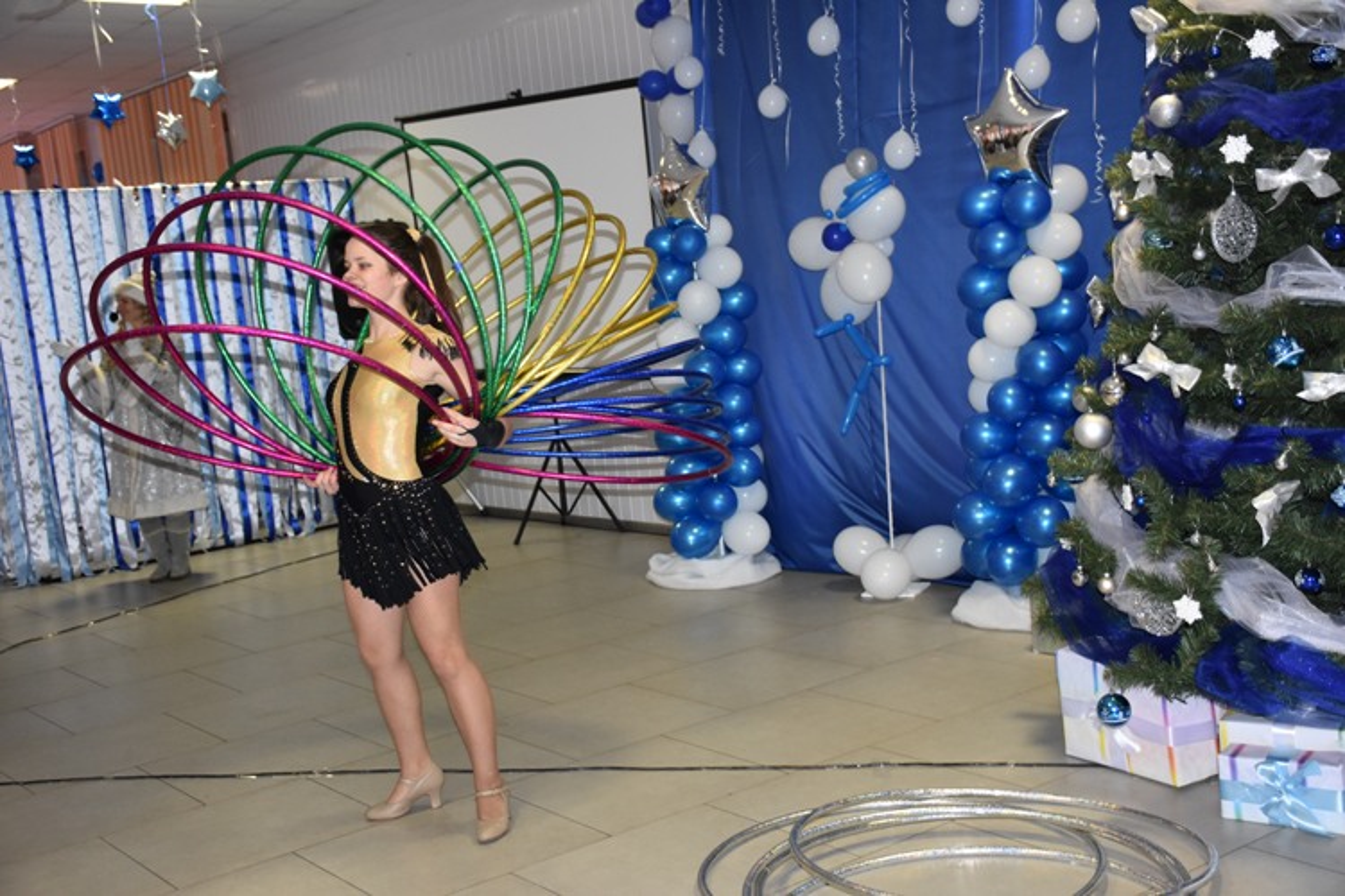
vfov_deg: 29.9
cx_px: 672
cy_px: 448
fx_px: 1681
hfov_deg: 43.6
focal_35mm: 45
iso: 1100
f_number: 4
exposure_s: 1/60
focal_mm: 30
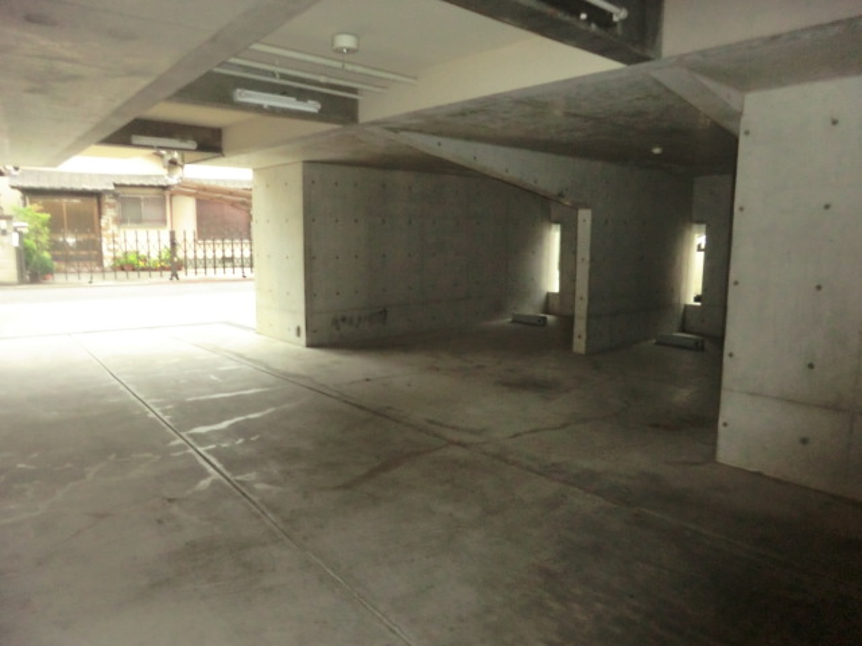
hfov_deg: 71.6
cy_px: 323
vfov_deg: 56.8
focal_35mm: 24
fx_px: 598
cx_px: 431
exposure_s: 1/25
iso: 400
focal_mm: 4.3
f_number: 3.2
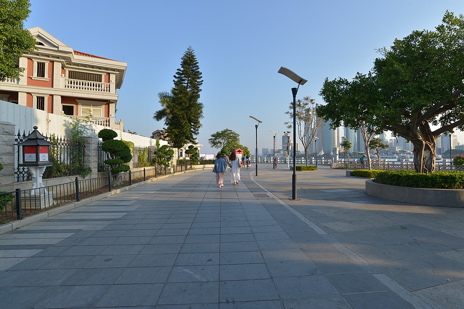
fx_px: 232
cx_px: 232
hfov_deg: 90.0
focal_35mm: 18
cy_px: 154
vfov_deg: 67.4
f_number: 8
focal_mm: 18
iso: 100
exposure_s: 1/100
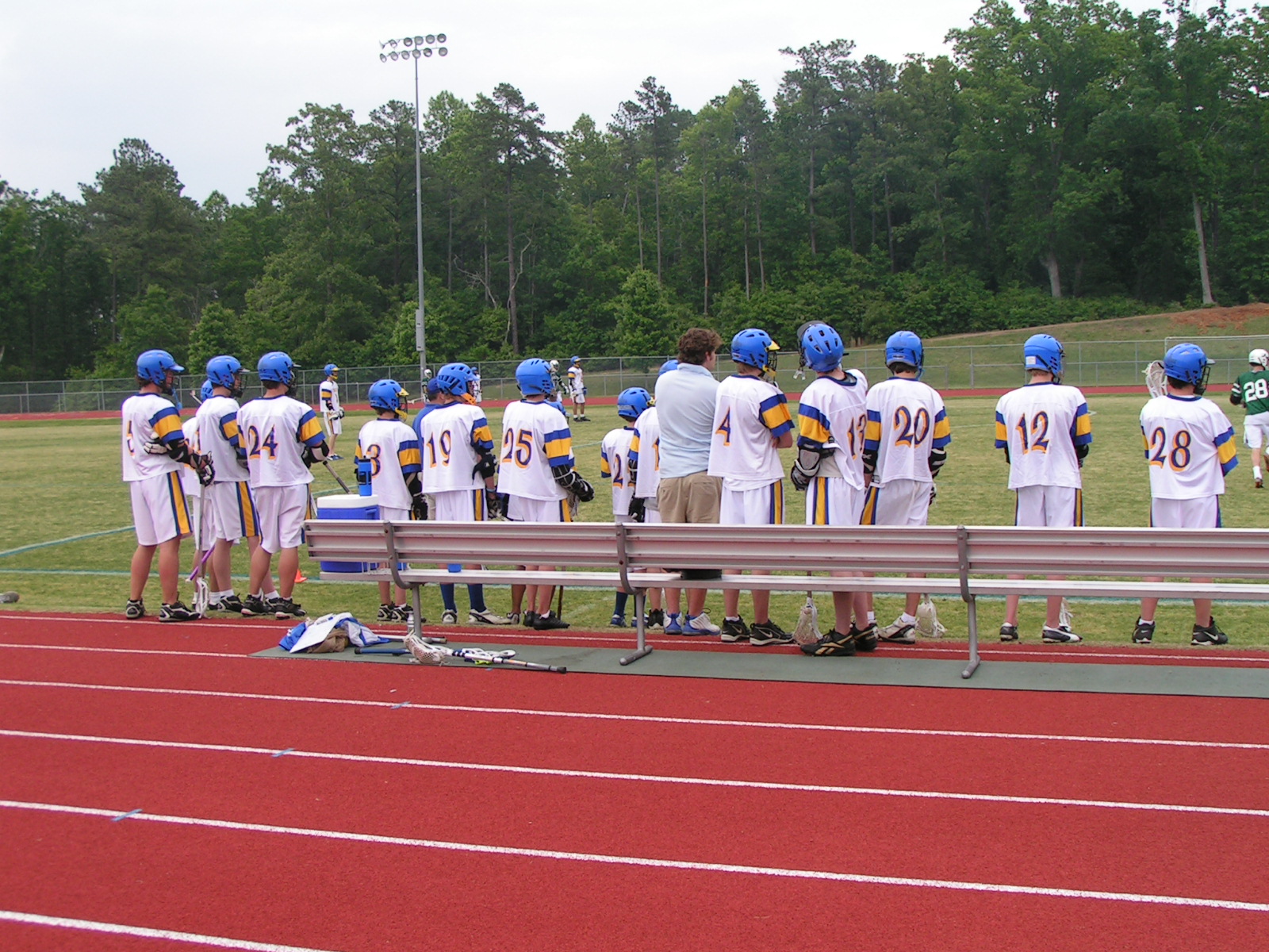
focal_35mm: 43
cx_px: 634
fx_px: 1576
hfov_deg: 43.9
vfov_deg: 33.6
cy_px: 476
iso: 50
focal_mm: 6.6
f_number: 5.6
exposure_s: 1/125
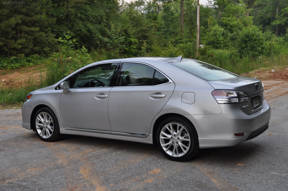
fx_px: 360
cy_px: 96
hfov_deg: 43.6
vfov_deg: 29.8
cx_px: 144
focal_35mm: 45
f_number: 5.6
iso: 400
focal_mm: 30
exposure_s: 1/125
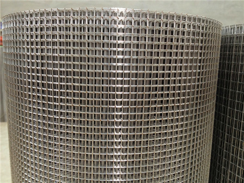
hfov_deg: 52.6
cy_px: 92
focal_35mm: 35
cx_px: 122
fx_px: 247
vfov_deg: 40.7
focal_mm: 4.28
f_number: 2.4
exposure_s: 1/20
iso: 100
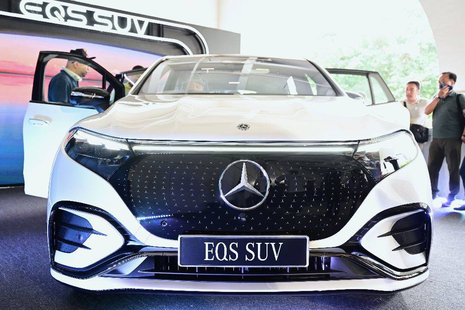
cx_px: 232
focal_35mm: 33
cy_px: 155
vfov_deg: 40.0
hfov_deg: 57.2
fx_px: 426
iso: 1600
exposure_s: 1/80
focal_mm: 33
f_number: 4
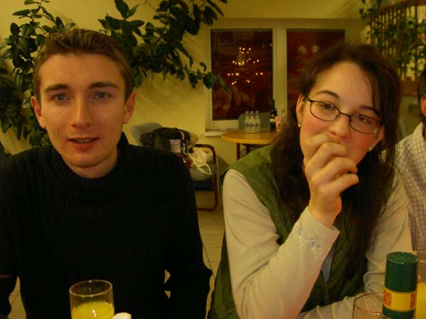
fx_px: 480
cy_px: 160
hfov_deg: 47.9
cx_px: 213
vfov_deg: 36.8
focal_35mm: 39
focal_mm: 8
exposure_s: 1/59.5
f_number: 2.8
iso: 100
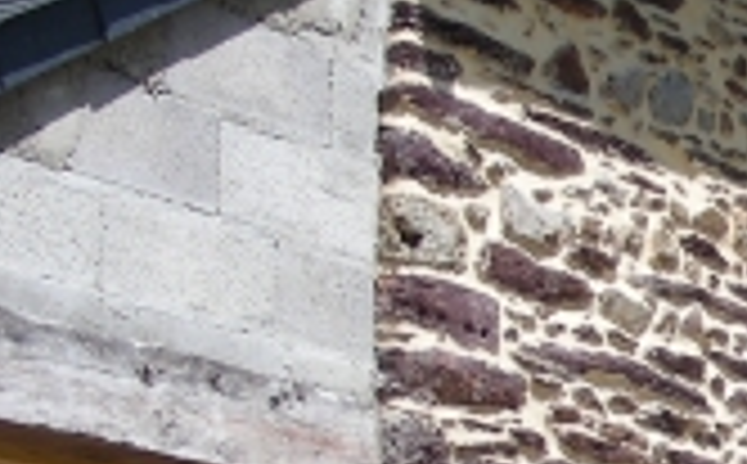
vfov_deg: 7.8
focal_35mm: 166
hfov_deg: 11.9
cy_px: 419
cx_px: 1202
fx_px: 3373
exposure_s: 1/338
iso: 50
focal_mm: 6.3
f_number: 4
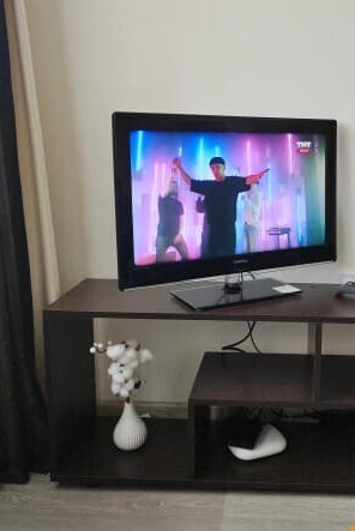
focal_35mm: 38
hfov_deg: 34.4
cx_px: 263
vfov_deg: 50.4
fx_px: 561
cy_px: 219
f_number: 1.9
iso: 500
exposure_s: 1/50
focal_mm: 5.52
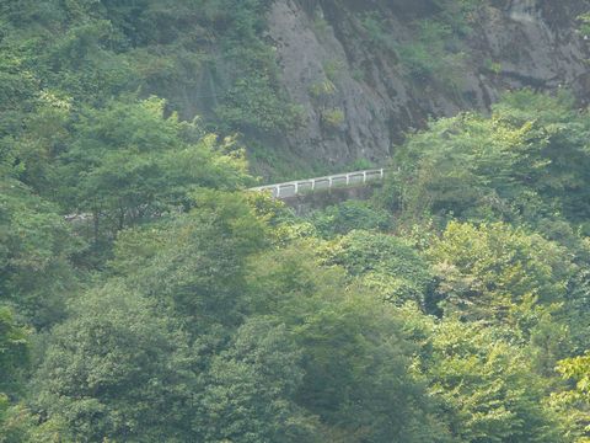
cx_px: 295
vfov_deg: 4.6
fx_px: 5471
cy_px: 222
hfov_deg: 6.2
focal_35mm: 321
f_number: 4
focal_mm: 41.5
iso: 100
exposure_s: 1/160
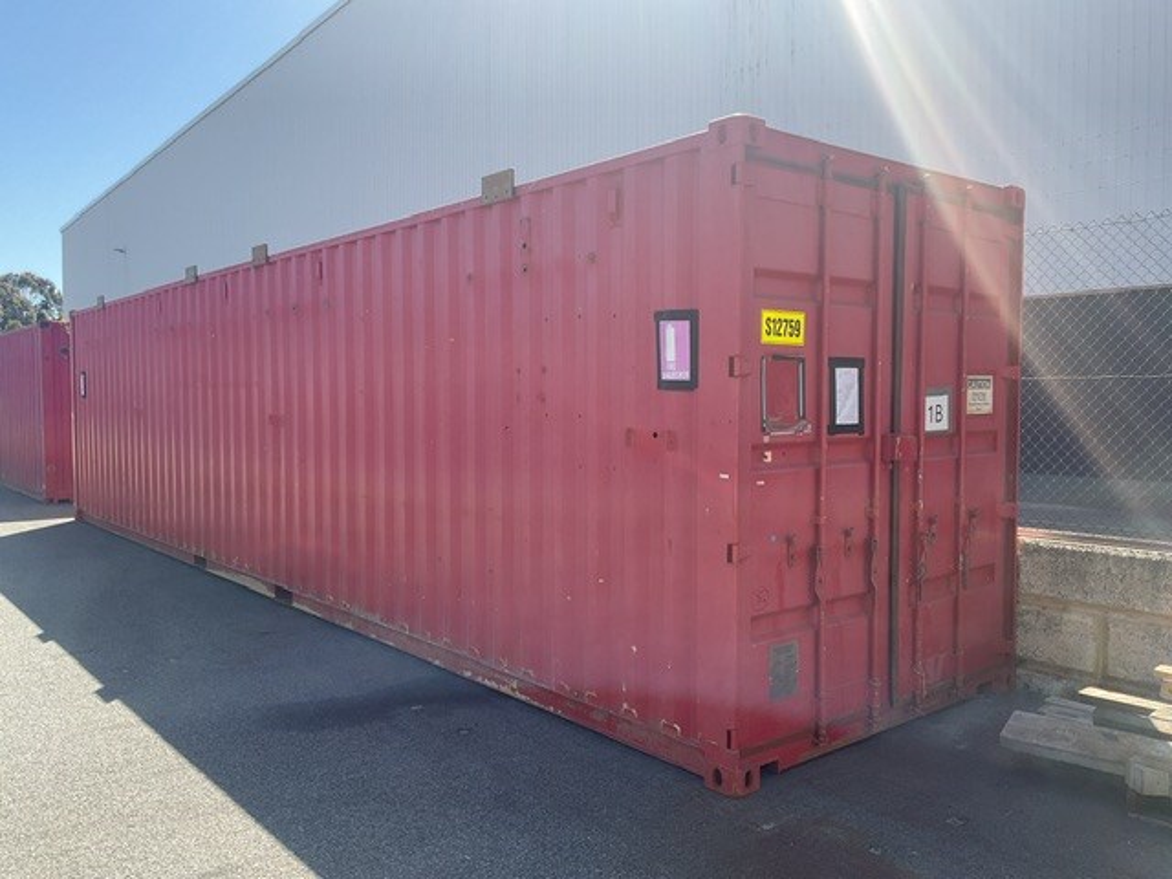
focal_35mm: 29
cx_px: 586
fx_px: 982
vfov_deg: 48.2
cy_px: 440
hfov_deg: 61.7
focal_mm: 3
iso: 16
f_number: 1.8
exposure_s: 1/898
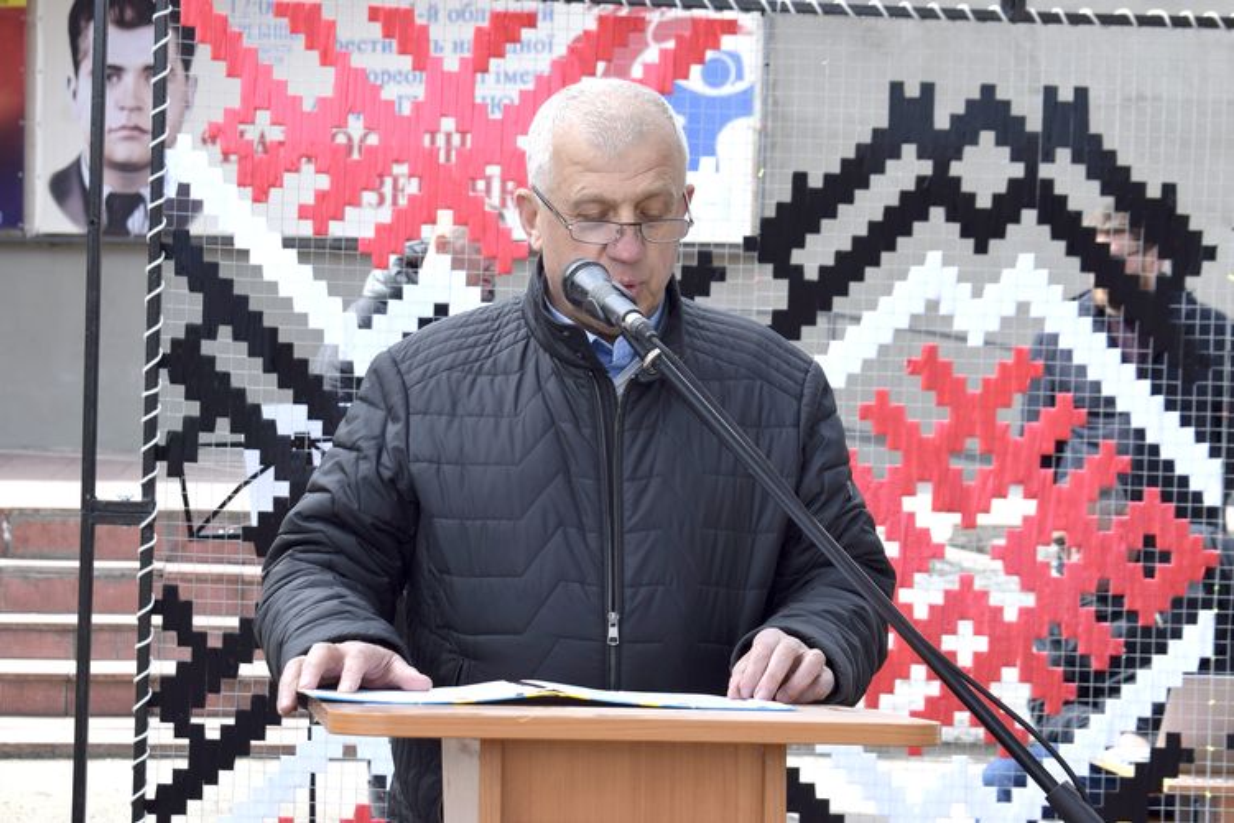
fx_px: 2828
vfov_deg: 16.6
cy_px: 412
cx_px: 617
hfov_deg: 24.6
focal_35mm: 82
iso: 200
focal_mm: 55
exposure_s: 1/250
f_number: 8
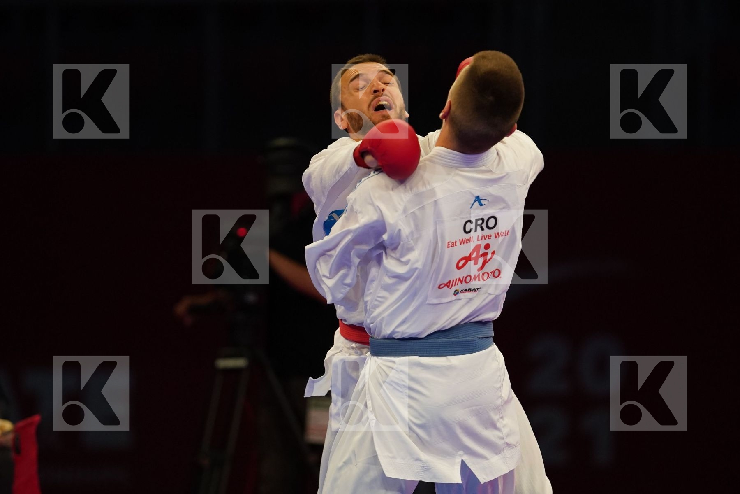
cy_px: 247
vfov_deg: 4.6
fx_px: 6166
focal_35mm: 300
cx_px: 370
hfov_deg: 6.9
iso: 2500
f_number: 2.8
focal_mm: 200
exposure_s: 1/1000
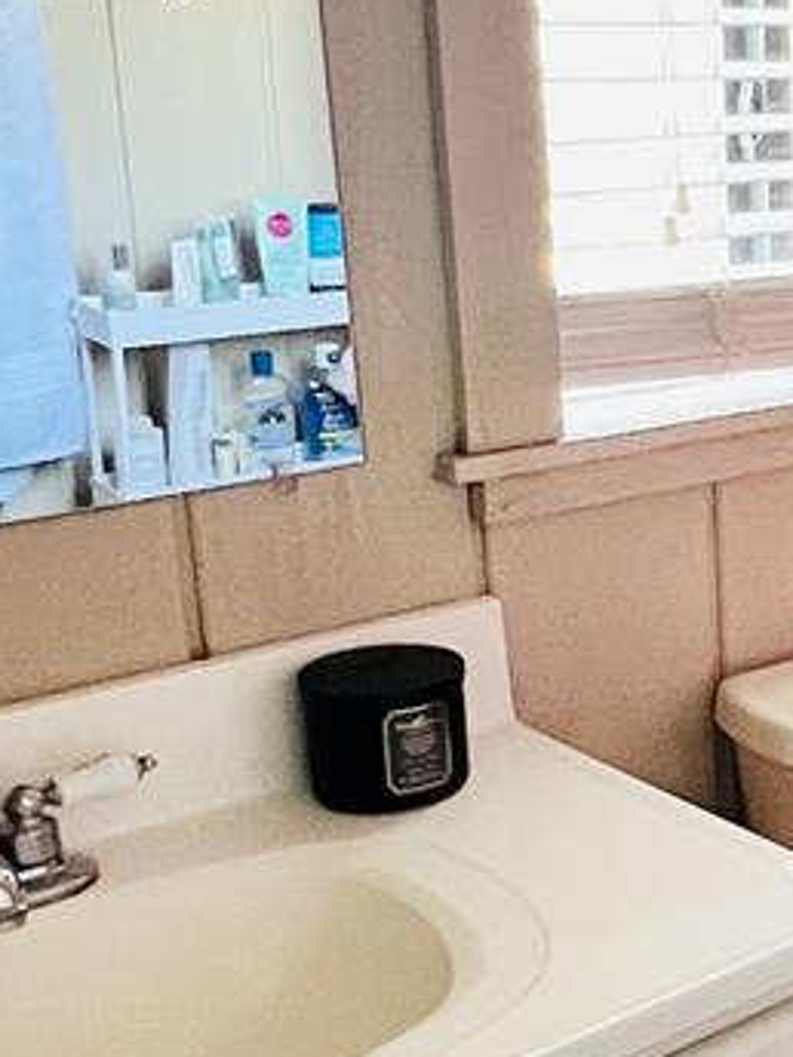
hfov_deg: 19.3
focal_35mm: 58
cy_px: 504
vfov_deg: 33.2
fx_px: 1772
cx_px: 1414
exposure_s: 1/60
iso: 400
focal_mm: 1.57
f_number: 1.8
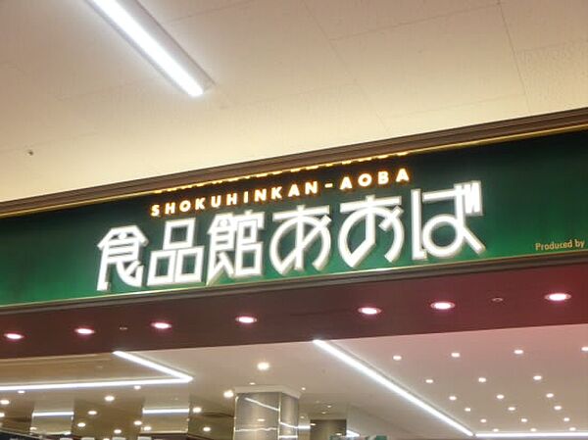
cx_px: 294
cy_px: 220
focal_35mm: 42
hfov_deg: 44.8
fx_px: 713
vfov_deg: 34.3
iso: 800
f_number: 5.2
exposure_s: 1/160
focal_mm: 7.5
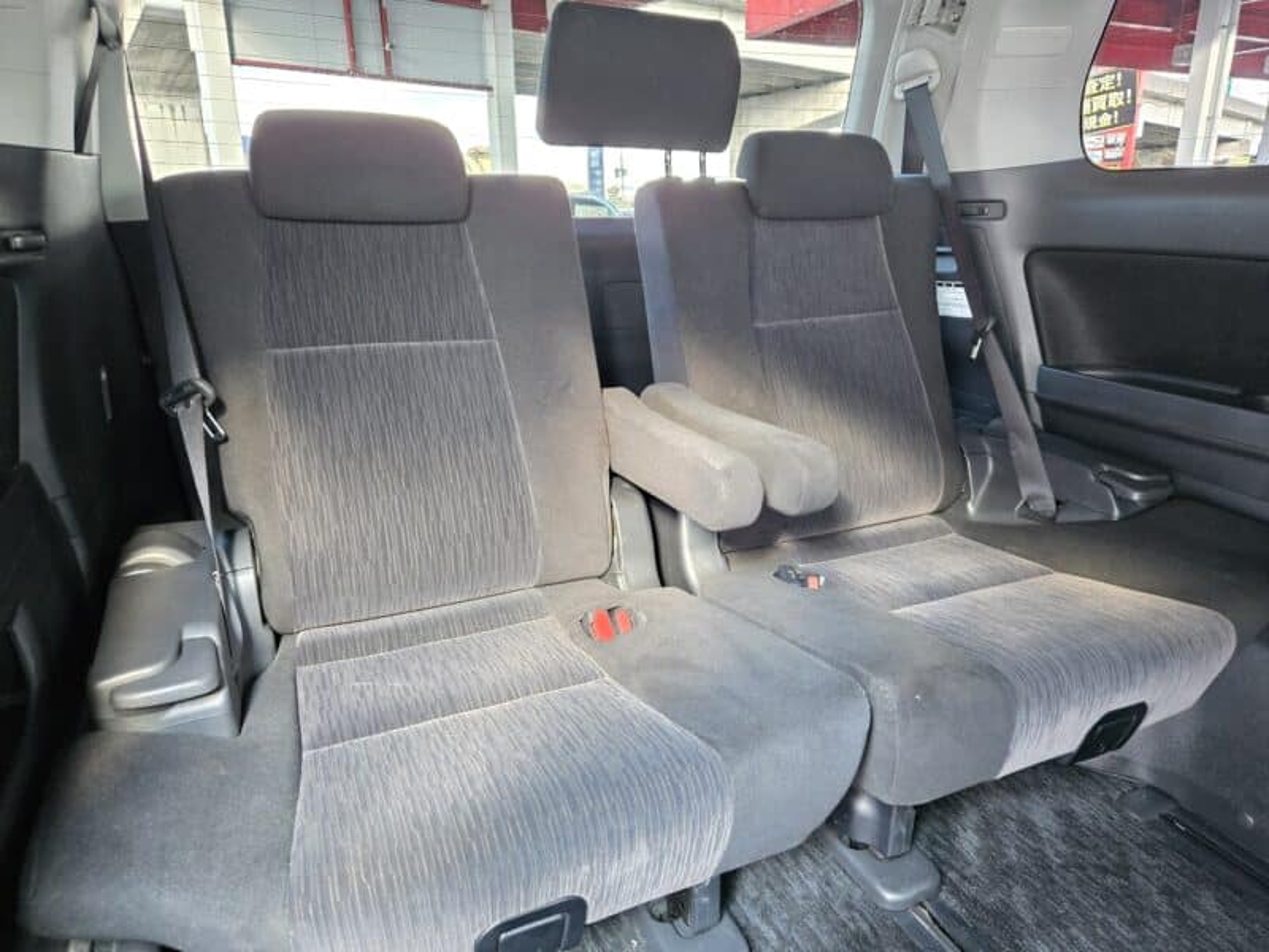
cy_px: 476
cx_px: 634
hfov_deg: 73.9
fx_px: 843
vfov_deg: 58.9
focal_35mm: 23
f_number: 1.8
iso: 2500
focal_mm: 5.4
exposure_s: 1/17
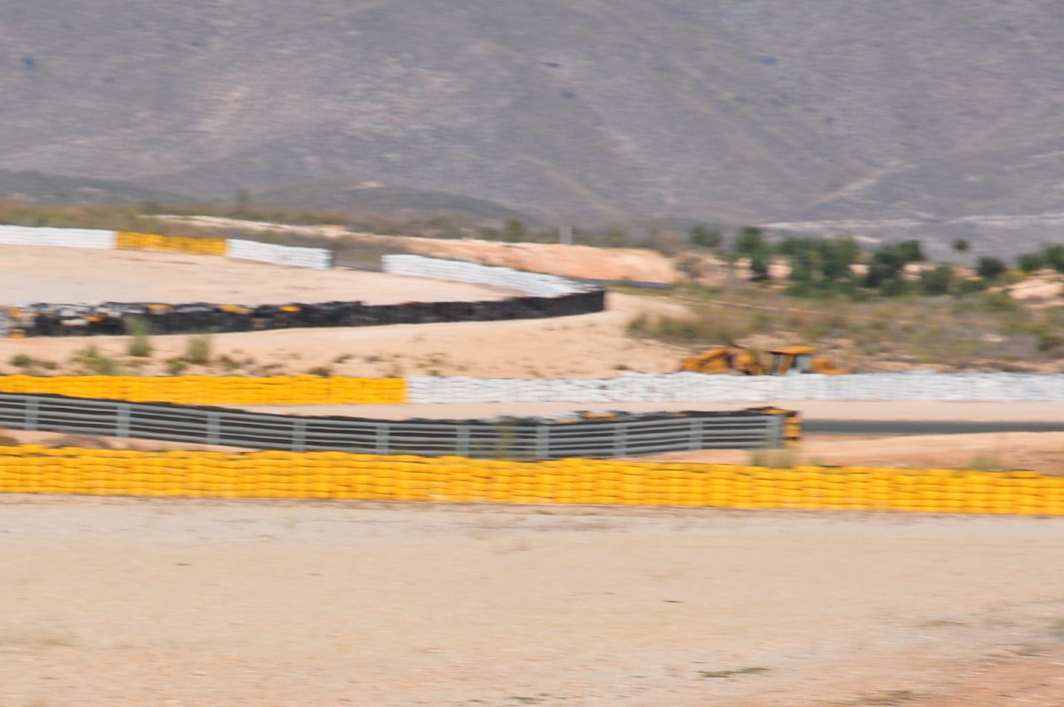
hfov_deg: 4.1
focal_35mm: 501
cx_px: 127
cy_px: 600
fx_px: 14784
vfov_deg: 2.7
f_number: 13
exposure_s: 1/250
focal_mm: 185
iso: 200
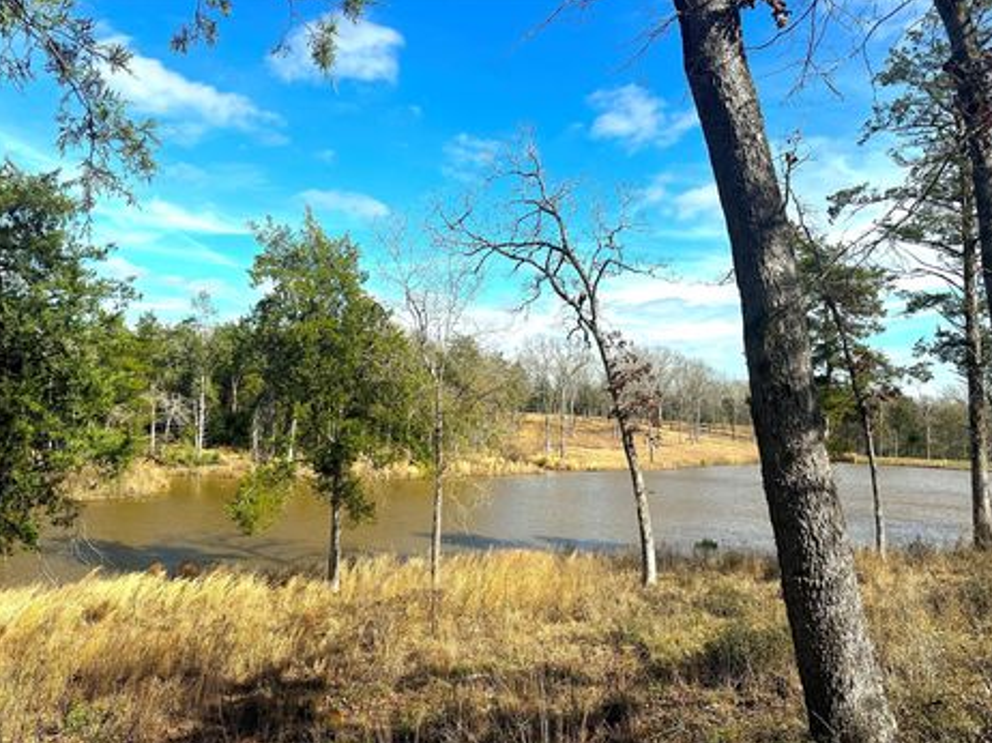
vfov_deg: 53.0
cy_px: 392
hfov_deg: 67.3
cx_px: 464
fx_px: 745
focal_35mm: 26
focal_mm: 6.86
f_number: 1.78
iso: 80
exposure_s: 1/4348
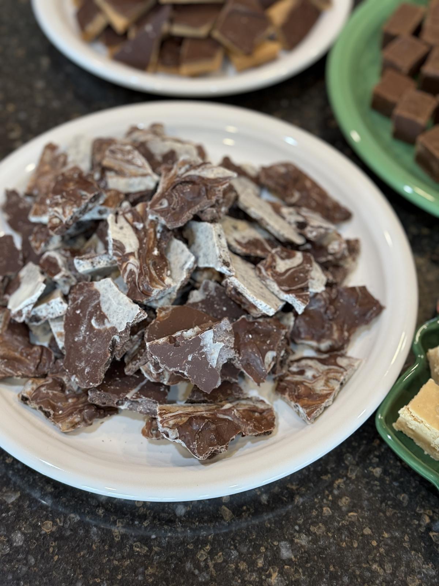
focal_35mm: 48
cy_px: 293
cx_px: 220
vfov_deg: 39.7
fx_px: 812
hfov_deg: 30.3
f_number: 1.78
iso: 100
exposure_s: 1/60
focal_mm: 6.76
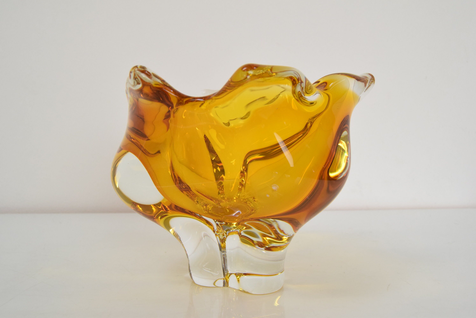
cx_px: 238
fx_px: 437
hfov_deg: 57.2
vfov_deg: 40.0
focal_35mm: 33
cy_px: 159
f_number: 8
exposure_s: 1/250
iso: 1600
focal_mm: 22
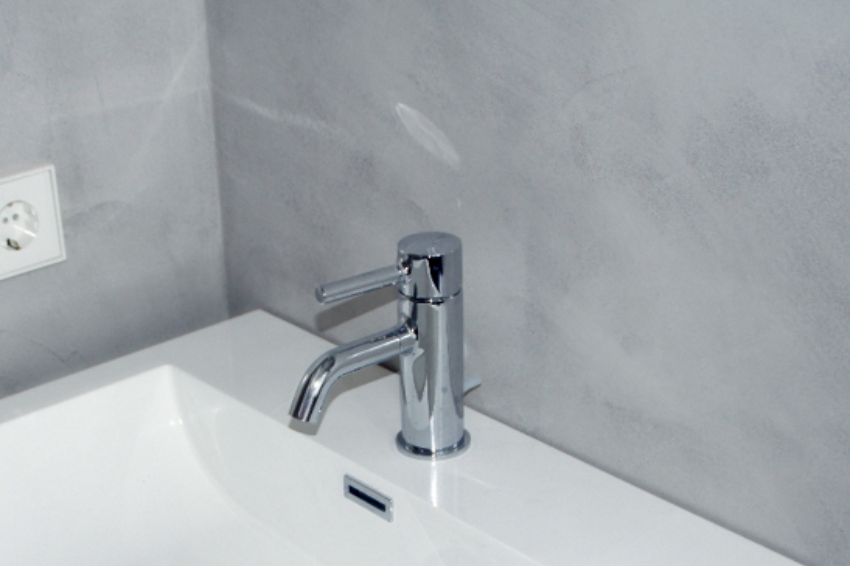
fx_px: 1746
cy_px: 444
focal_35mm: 74
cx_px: 317
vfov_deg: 18.3
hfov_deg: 27.3
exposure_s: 1/3
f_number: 4
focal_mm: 30
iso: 200
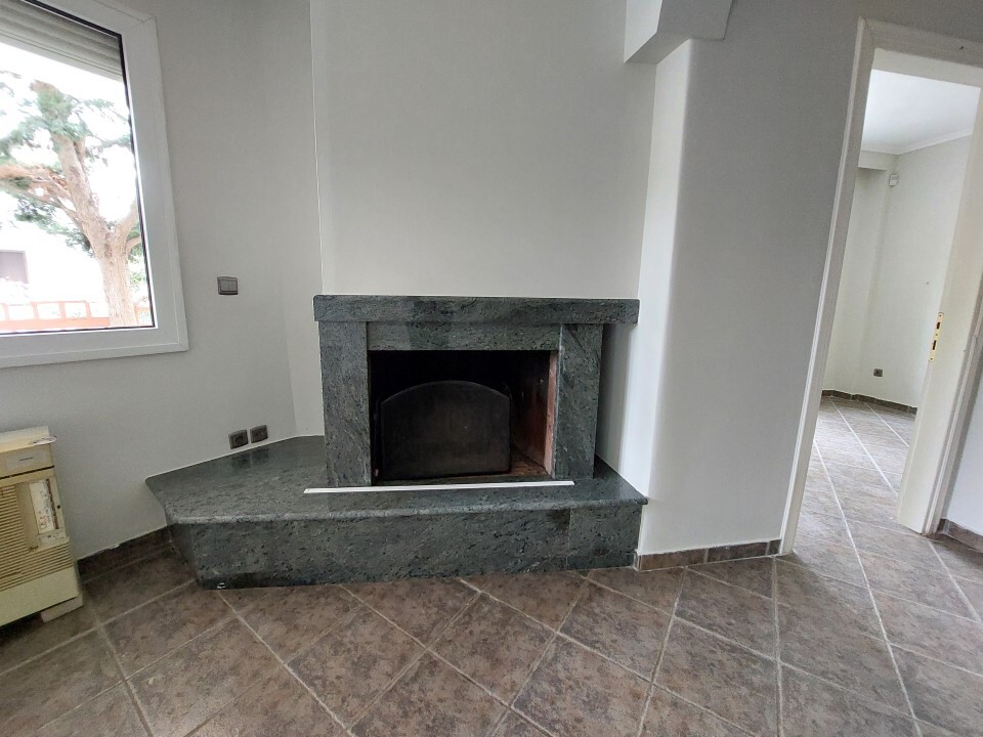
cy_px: 368
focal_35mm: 13
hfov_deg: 106.2
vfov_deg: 89.9
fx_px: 369
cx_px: 492
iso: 400
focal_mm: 1.74
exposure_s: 1/24
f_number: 2.2
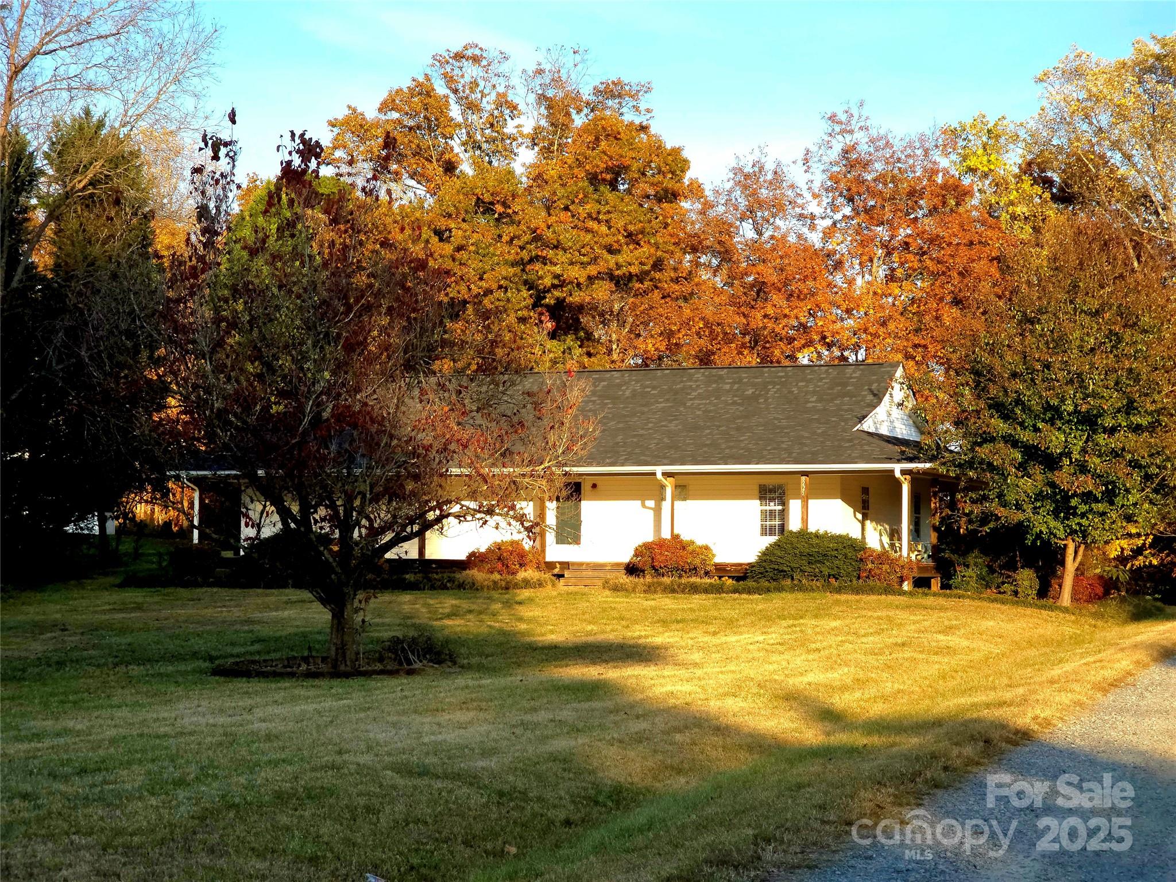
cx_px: 588
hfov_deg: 28.2
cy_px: 441
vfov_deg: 21.3
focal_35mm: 69
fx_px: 2344
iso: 100
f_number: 2.4
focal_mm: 7.9
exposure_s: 1/769
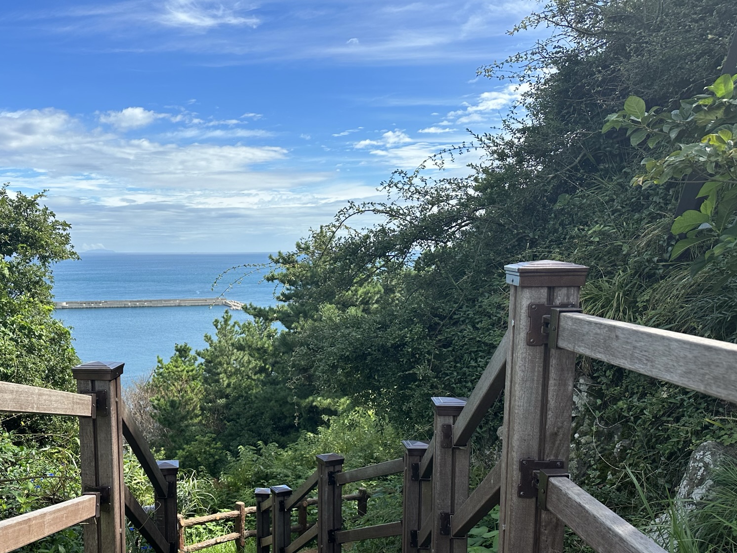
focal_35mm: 33
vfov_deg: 42.3
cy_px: 372
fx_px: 703
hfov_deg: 54.4
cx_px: 253
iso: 80
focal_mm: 6.86
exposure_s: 1/3356
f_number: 1.78
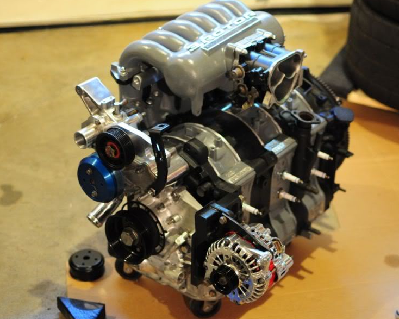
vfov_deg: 22.3
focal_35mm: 69
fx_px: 811
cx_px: 251
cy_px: 151
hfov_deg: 27.6
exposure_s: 1/10
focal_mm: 35
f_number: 1.8
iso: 800
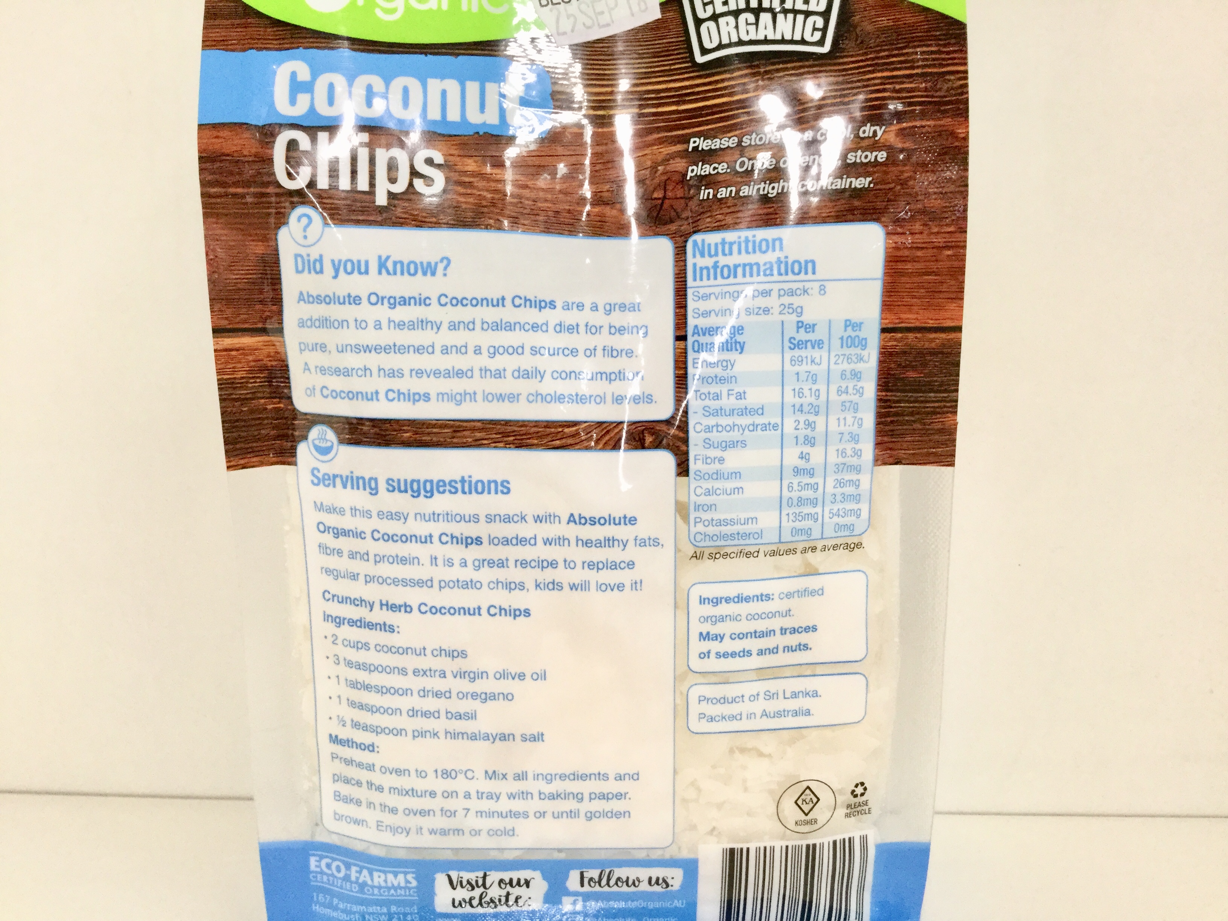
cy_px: 460
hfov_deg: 58.4
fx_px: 1100
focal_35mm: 31
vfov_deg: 45.4
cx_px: 614
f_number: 2.4
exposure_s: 1/33
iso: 64
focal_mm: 3.3
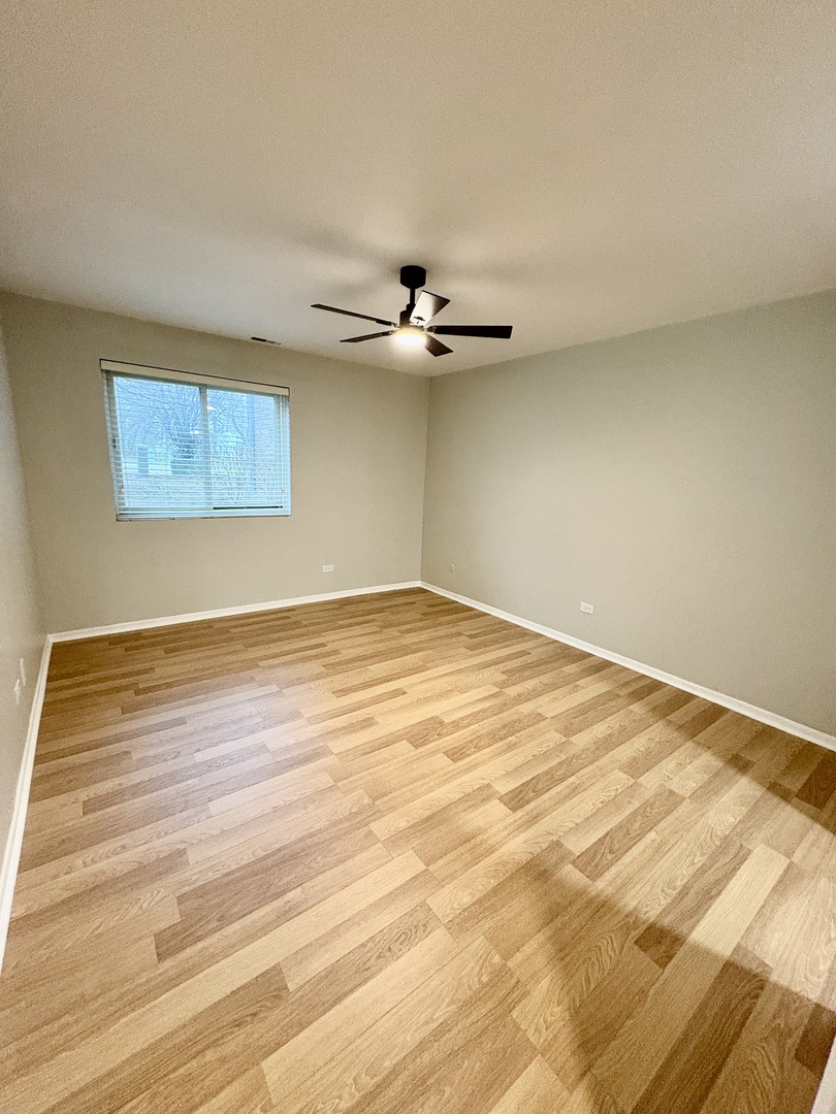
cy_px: 557
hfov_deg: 85.7
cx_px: 418
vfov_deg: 102.1
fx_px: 451
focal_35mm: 14
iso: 500
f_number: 2.2
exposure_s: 1/60
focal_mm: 2.22
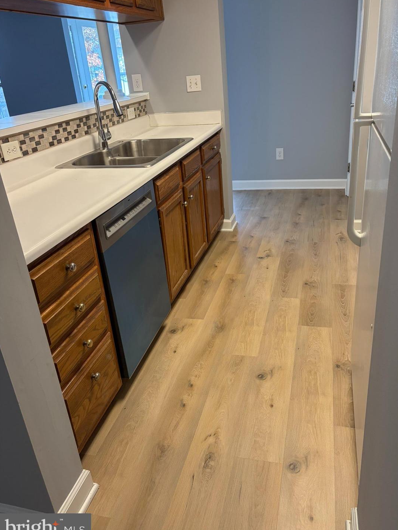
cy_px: 258
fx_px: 429
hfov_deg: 49.7
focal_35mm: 28
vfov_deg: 63.4
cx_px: 212
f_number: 1.6
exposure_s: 1/120
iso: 125
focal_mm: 5.96
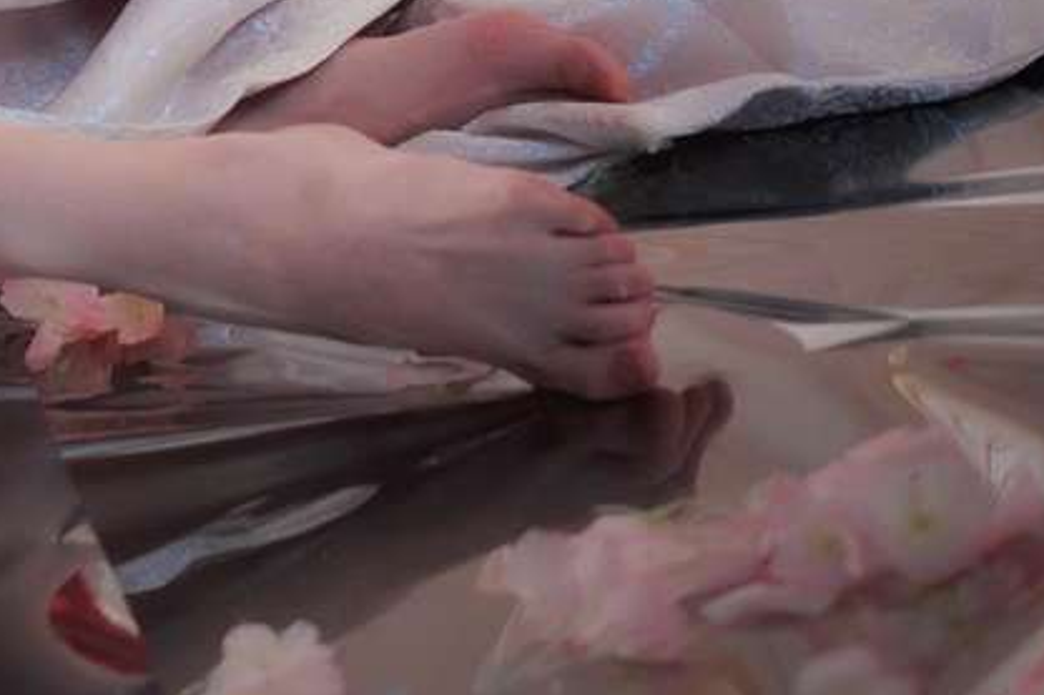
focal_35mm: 238
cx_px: -447
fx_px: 6899
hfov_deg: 8.5
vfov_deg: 5.6
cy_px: -760
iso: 1000
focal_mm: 55
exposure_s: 1/125
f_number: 2.5
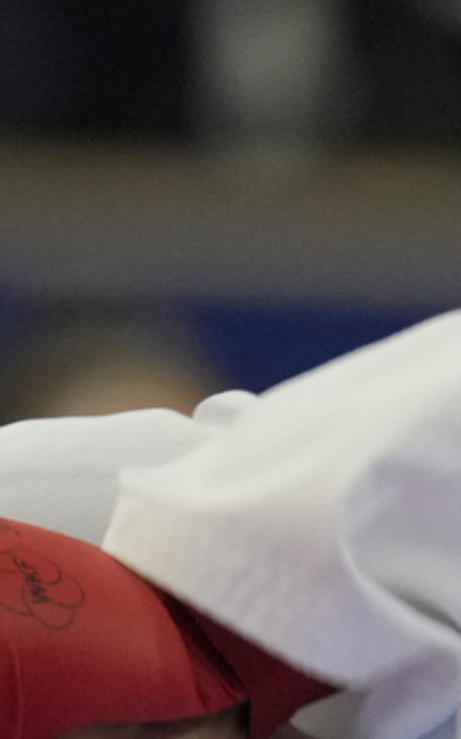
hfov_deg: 0.9
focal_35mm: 1421
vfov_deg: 1.5
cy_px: 303
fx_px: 28599
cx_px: 1830
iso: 3200
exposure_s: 1/1000
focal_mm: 200
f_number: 2.8
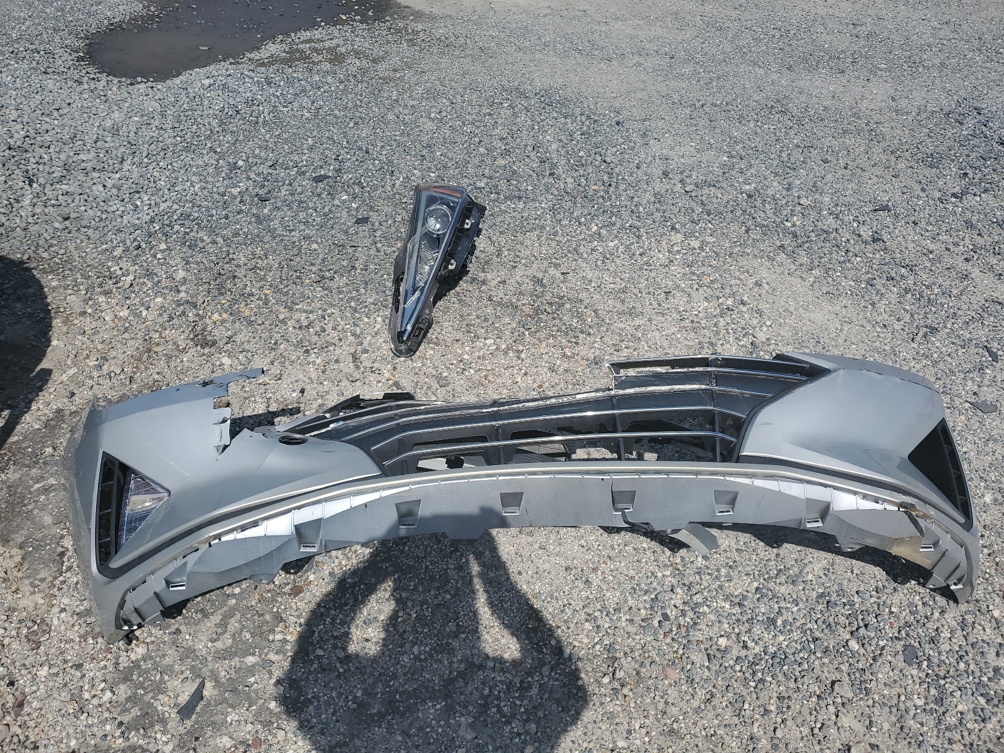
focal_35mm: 26
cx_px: 502
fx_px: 754
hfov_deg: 67.3
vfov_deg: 53.1
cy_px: 376
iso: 50
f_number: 1.5
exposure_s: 1/10000
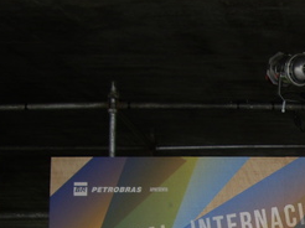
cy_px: 271
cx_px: 382
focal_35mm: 99
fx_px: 871
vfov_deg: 14.5
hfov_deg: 18.6
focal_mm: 7.9
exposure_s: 1/125
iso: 64
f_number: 2.8
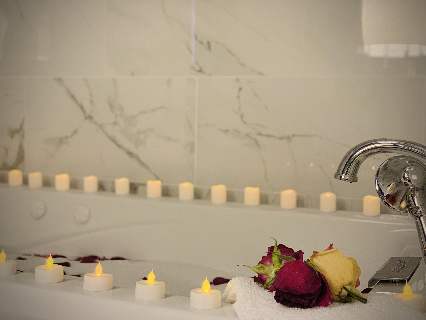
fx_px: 640
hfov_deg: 36.8
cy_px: 160
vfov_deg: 28.0
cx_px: 213
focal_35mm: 52
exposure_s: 1/60
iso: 400
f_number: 2.4
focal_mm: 6
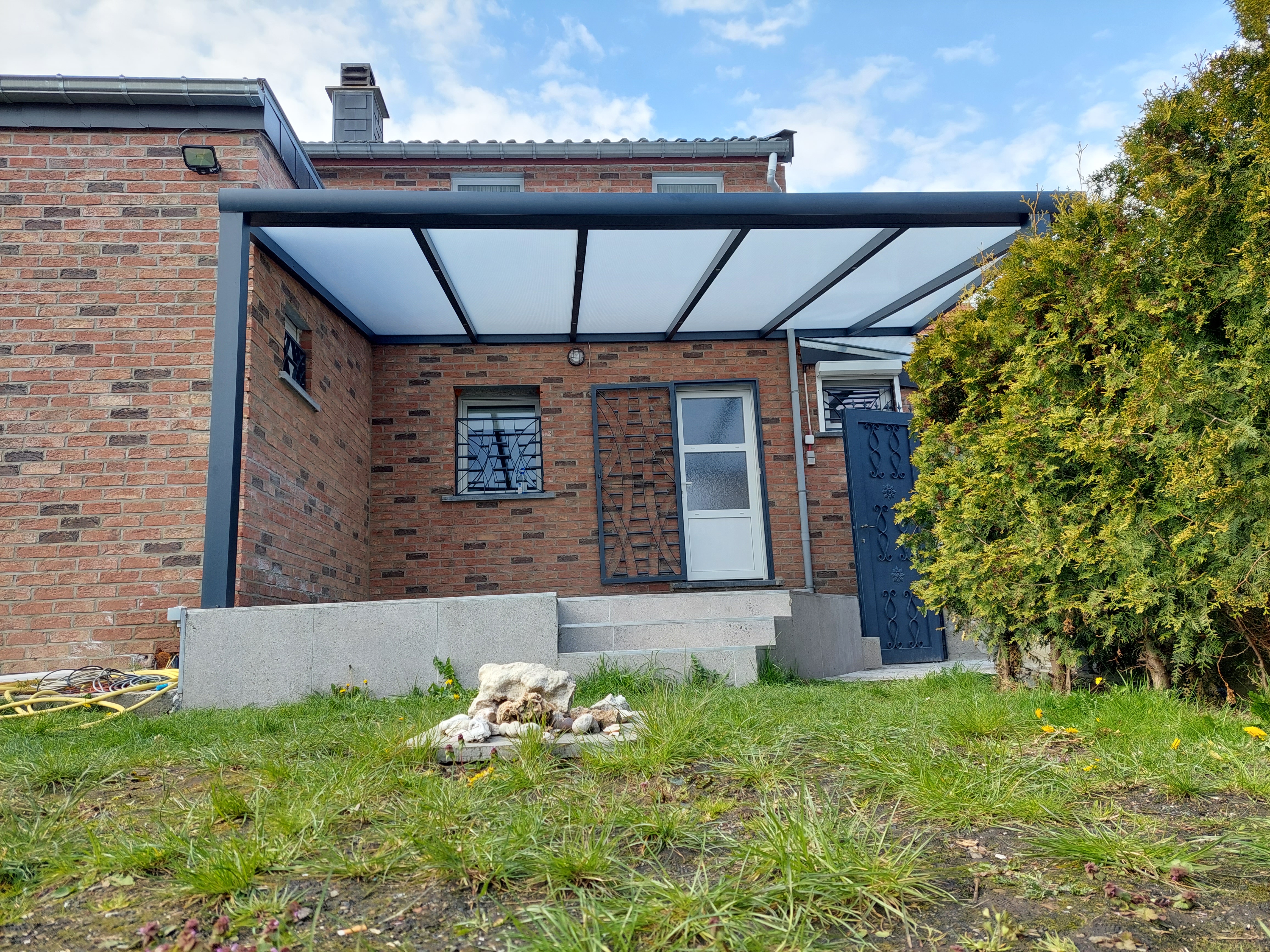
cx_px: 635
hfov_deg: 71.6
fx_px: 881
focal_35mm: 24
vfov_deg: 56.8
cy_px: 476
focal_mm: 5.23
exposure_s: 1/353
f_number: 1.8
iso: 40
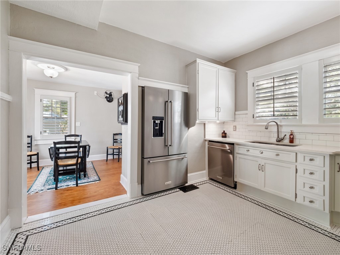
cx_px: 170
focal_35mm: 14
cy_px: 128
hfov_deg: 102.1
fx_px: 138
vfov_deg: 85.7
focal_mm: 7
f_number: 7.1
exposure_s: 1/4
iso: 200
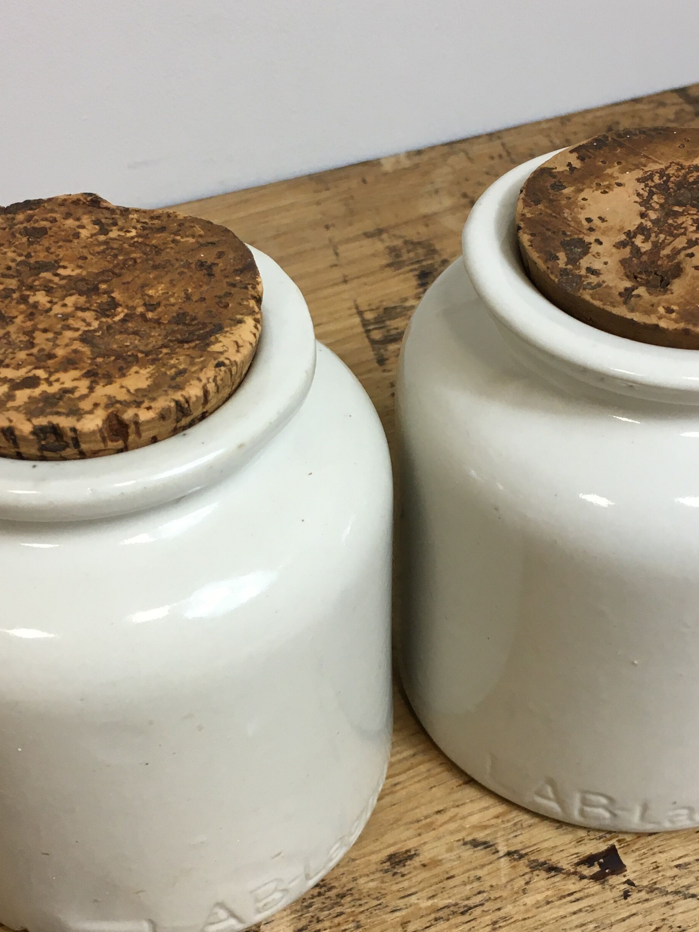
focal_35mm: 48
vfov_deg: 39.6
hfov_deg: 30.2
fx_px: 1292
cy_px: 515
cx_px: 388
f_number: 2.2
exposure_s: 1/33
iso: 40
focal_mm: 4.15
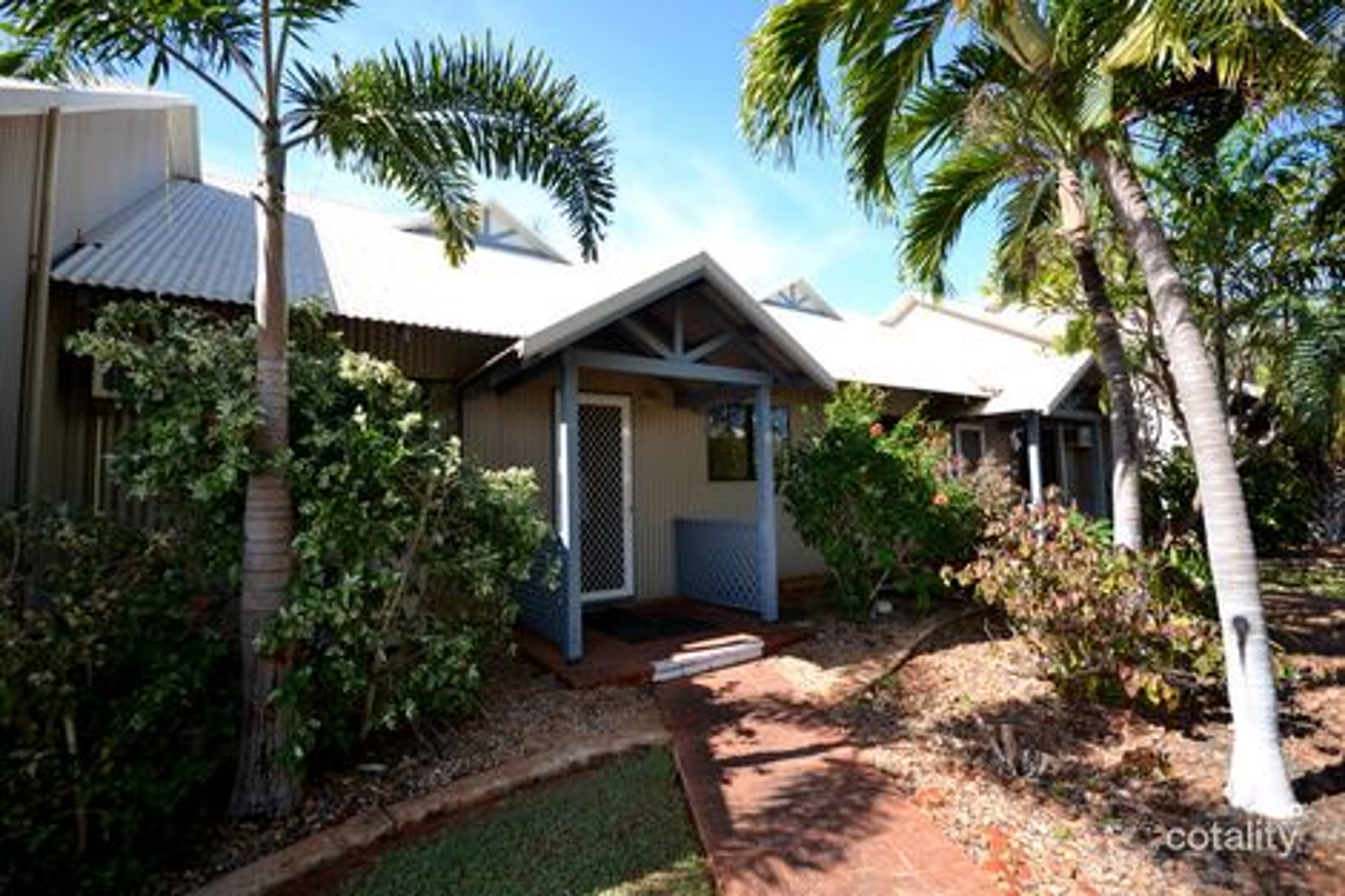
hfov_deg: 100.4
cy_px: 448
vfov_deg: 77.3
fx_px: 560
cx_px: 672
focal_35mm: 15
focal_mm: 10
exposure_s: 1/125
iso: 100
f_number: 5.6
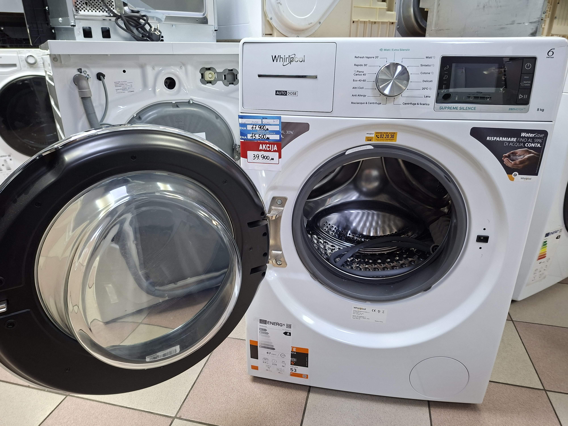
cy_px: 213
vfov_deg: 58.9
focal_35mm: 23
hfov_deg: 73.9
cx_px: 284
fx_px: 377
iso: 250
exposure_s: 1/40
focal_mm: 5.54
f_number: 1.8
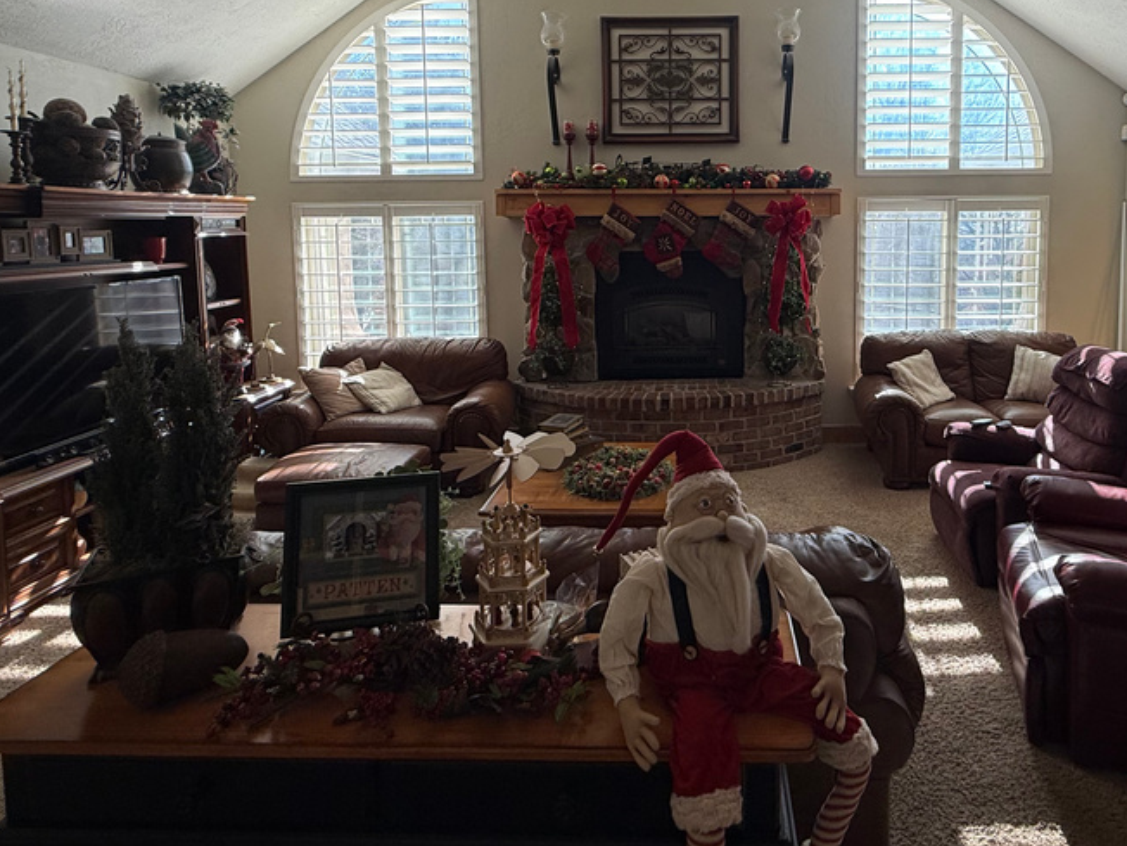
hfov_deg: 75.2
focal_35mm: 22
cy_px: 280
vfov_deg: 59.6
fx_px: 716
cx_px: 697
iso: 50
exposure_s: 1/190
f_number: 2.2
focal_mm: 2.22
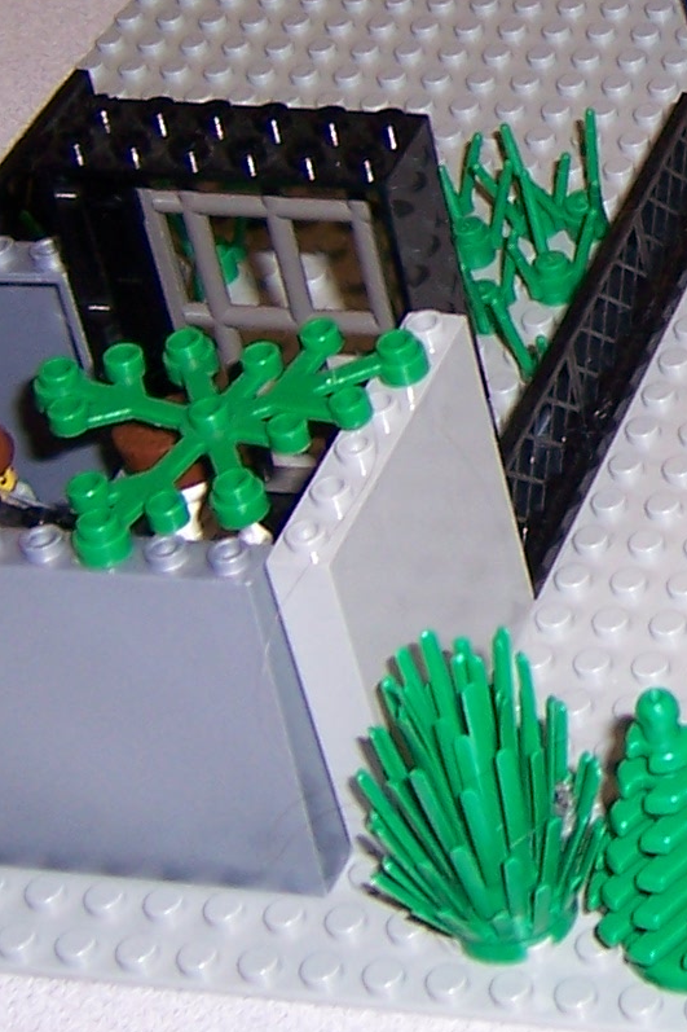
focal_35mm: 111
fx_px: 3179
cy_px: 73
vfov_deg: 18.1
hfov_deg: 11.6
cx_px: 1146
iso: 80
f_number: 2.8
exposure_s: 1/60
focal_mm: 5.5
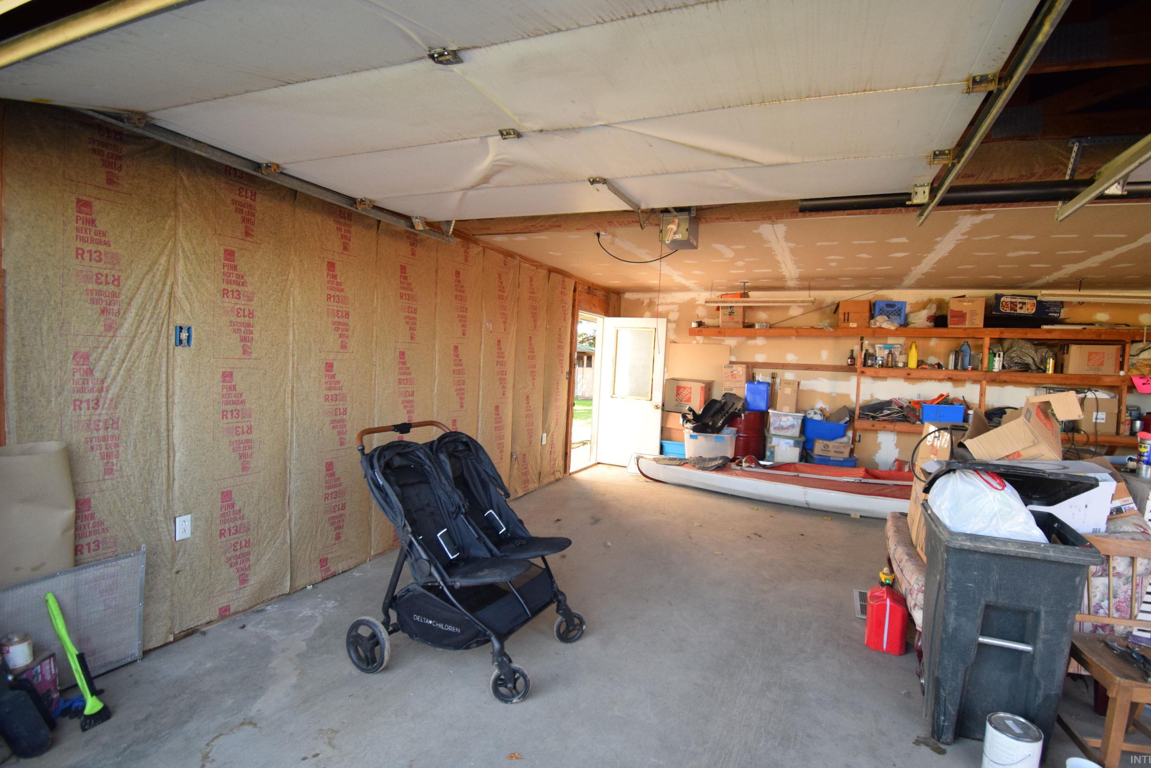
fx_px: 512
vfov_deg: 73.7
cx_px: 609
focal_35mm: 16
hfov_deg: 96.6
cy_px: 392
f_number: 4.5
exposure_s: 1/60
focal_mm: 10
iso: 900
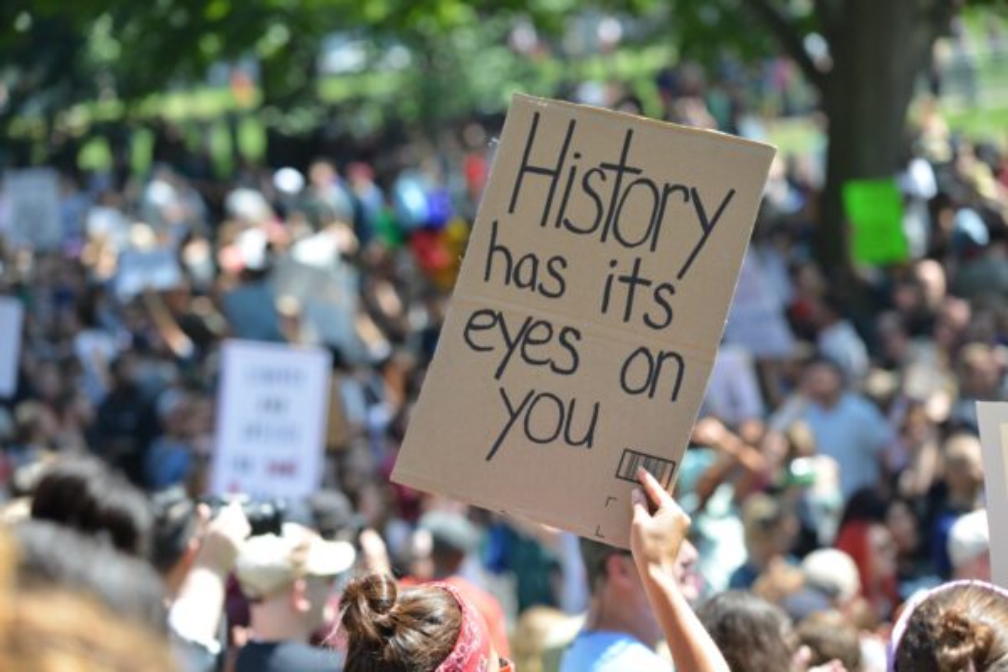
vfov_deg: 11.2
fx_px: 3416
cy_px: 336
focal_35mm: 122
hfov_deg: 16.8
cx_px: 504
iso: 100
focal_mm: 122
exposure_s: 1/160
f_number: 4.5
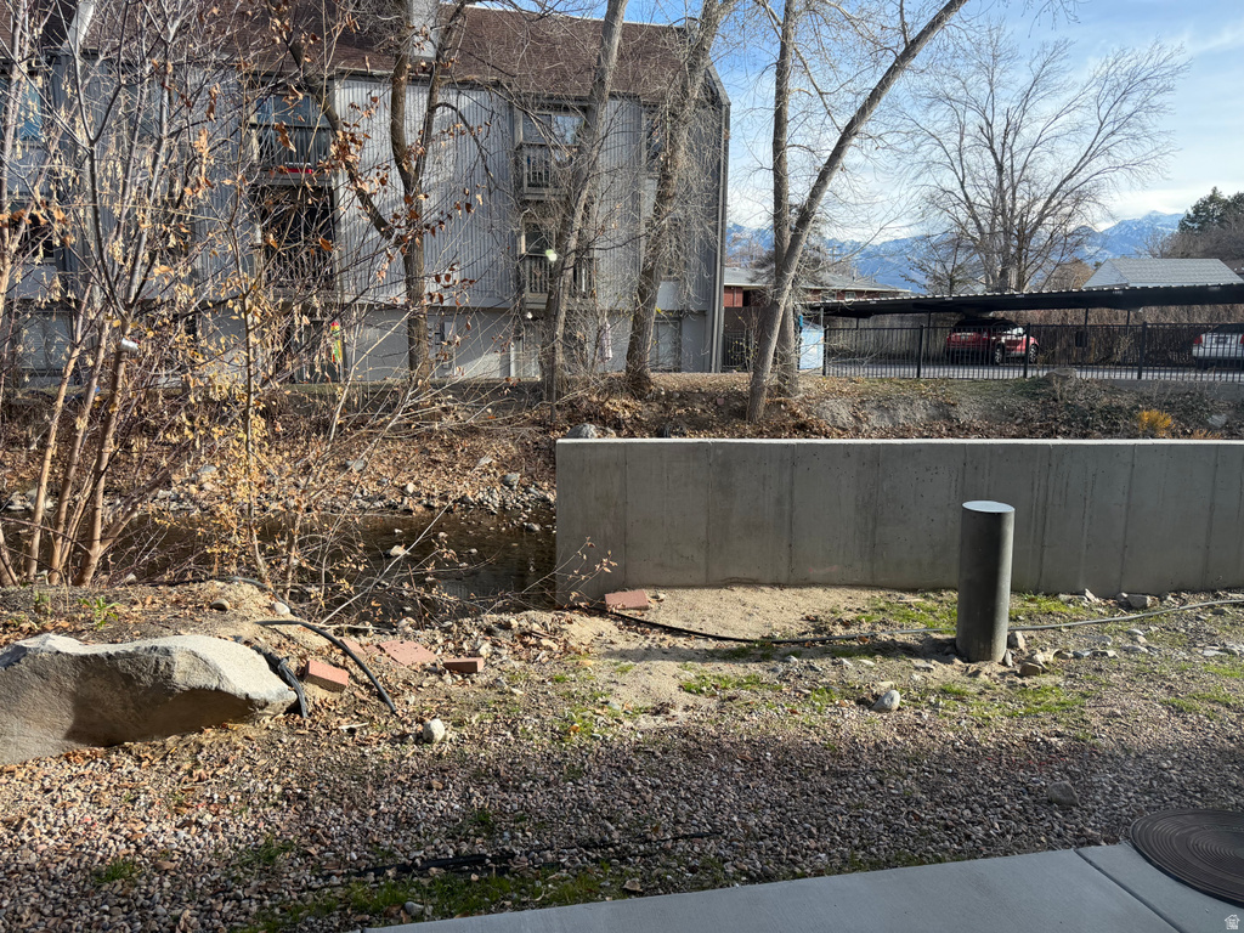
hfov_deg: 71.6
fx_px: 862
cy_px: 466
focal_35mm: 24
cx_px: 622
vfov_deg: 56.8
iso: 100
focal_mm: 6.76
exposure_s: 1/1337
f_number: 1.78
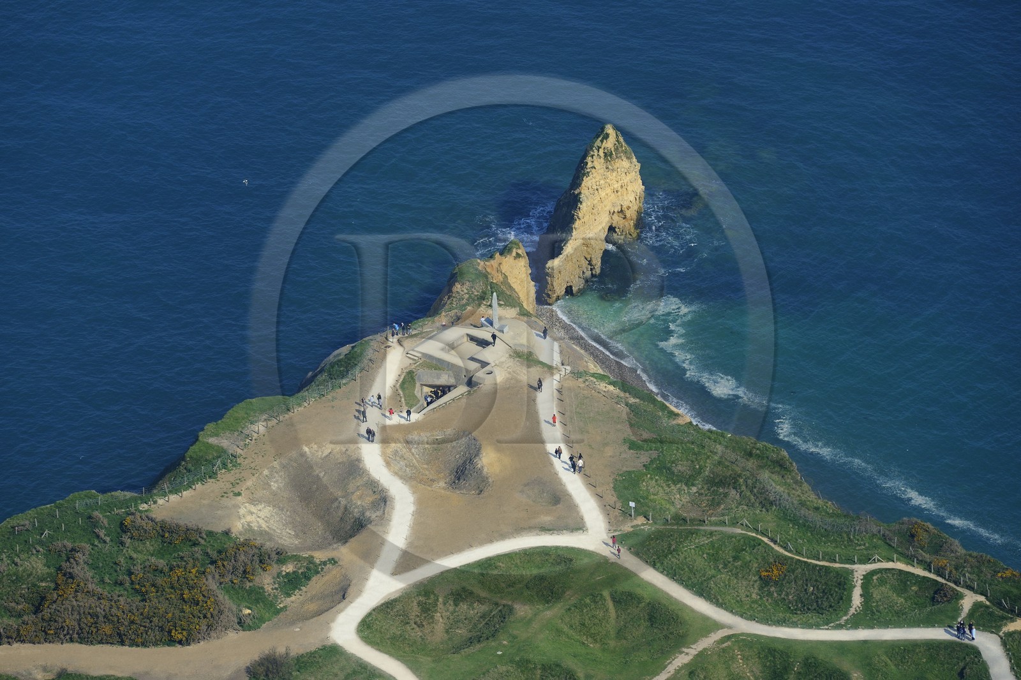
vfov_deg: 6.9
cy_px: 340
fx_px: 5671
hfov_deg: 10.3
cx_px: 510
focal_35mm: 200
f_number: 5.6
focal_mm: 200
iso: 400
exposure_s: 1/1600
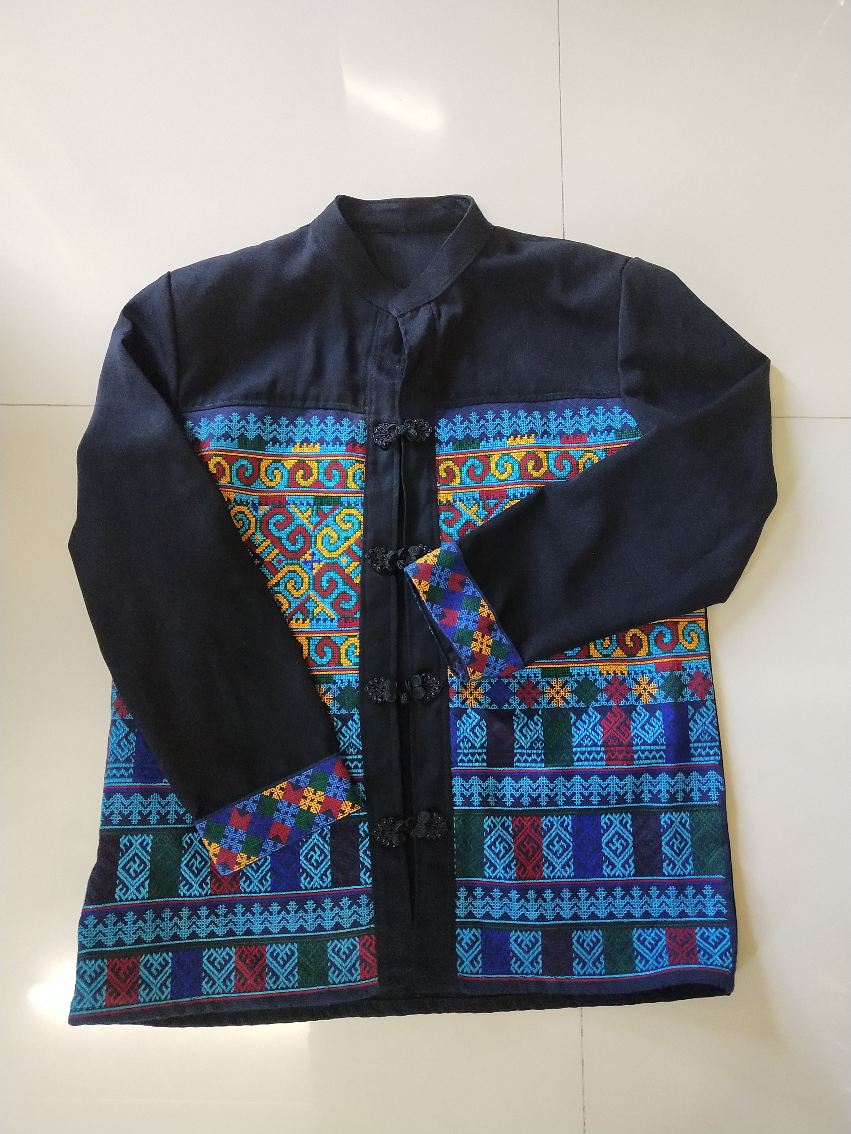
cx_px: 426
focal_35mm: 30
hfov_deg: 46.8
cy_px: 567
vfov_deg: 60.0
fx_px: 983
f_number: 1.8
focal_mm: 3.95
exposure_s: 1/33.3
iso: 783
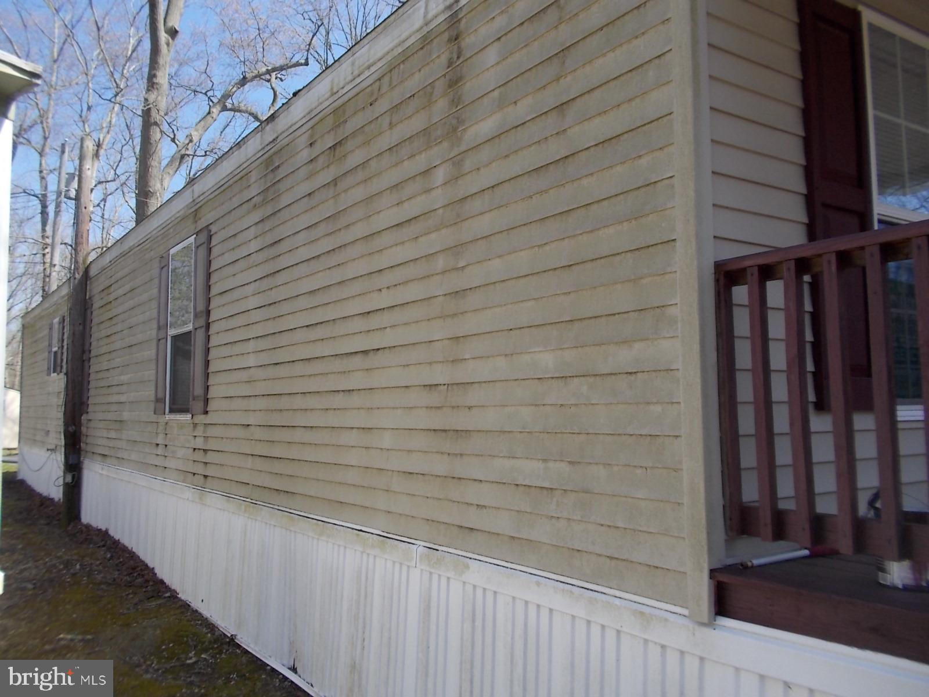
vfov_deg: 48.2
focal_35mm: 29
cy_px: 348
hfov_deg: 61.7
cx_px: 464
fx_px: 778
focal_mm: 4.1
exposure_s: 1/500
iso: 80
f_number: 3.3
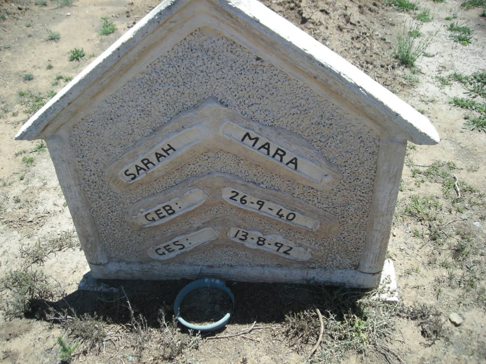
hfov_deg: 52.6
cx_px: 243
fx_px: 491
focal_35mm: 35
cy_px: 182
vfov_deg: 40.7
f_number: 5.7
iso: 50
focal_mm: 5.7
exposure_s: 1/154
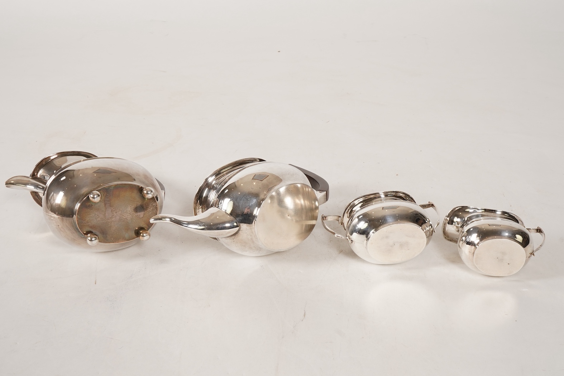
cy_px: 188
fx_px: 705
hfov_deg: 43.6
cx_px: 282
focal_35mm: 45
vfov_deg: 29.9
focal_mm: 30
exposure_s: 1/125
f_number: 22
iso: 400
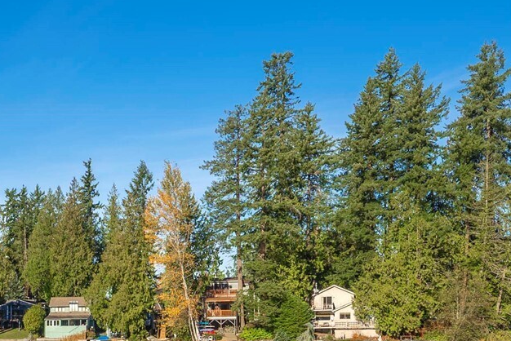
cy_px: 347
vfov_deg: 20.2
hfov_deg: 25.9
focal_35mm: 65
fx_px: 923
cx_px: -176
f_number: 7.1
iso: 80
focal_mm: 24
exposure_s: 1/160
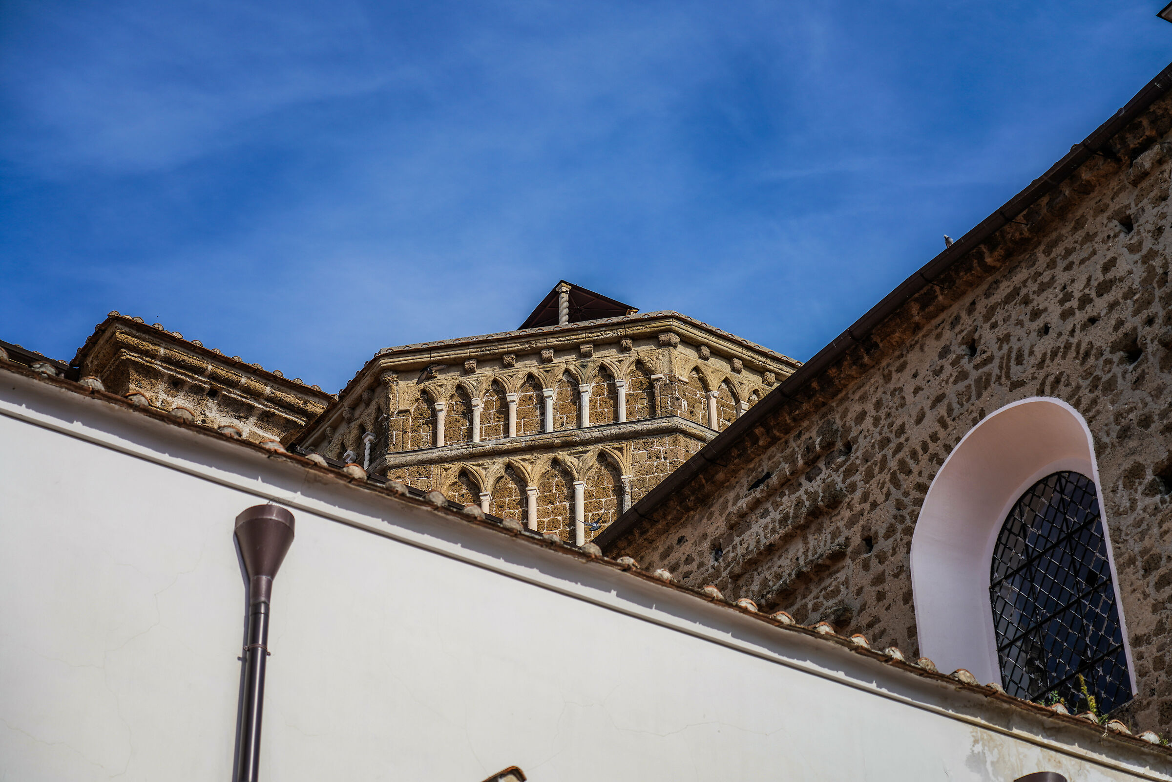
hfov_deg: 29.7
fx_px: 2214
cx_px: 586
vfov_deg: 20.0
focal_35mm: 68
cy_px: 391
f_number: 4
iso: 100
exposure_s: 1/1250
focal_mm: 68
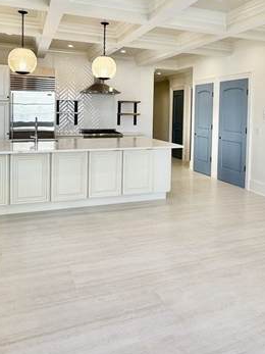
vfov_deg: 57.3
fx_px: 317
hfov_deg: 45.2
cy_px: 122
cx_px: 157
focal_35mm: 31
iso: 40
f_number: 2.2
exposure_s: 1/146
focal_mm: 2.22
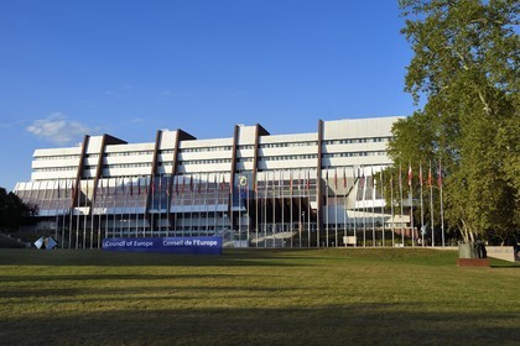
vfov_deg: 35.1
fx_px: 549
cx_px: 260
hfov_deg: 50.7
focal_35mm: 38
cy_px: 173
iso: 200
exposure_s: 1/250
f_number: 11
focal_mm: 38
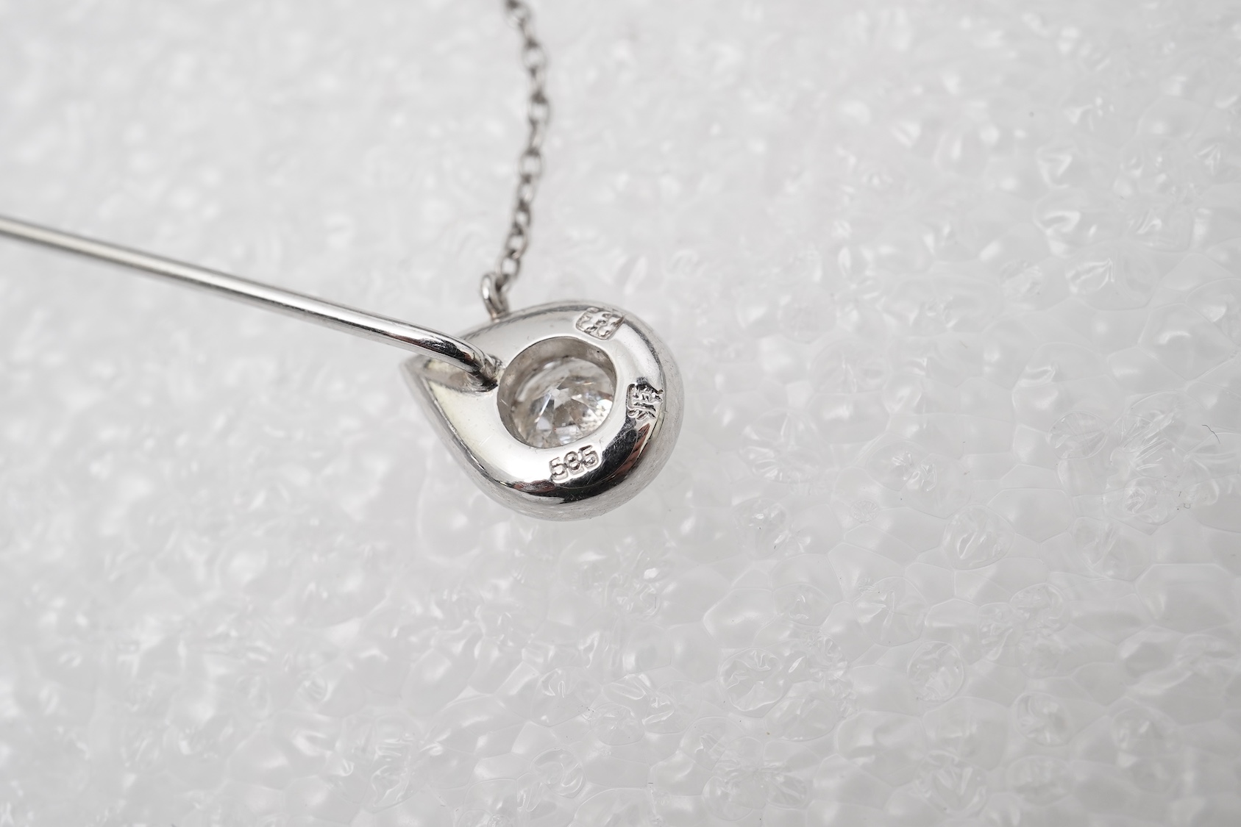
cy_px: 414
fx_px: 1551
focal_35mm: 45
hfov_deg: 43.6
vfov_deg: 29.9
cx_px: 620
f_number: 18
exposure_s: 1/125
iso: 400
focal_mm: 30
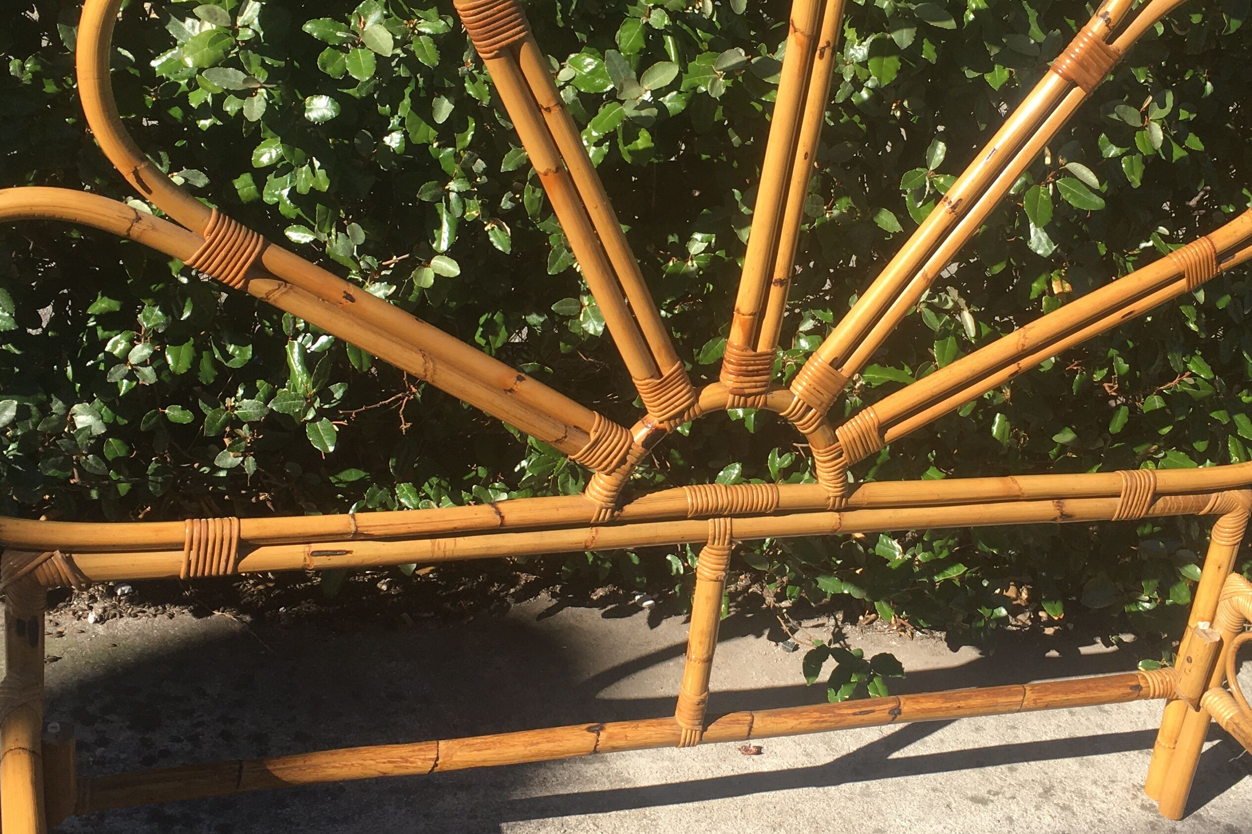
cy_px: 312
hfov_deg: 41.1
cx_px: 696
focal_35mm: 48
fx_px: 1669
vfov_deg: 28.0
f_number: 2.2
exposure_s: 1/938
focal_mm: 4.15
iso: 25
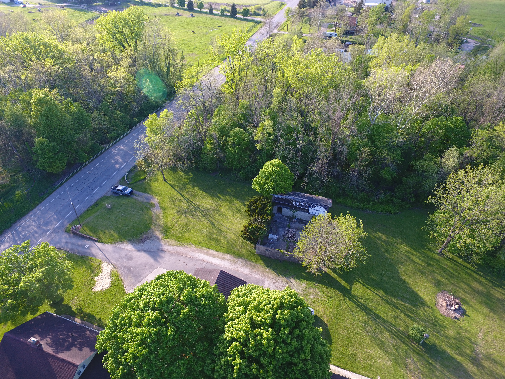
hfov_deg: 81.7
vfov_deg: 66.0
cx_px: 252
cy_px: 190
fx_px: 292
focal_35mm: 20
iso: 100
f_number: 2.8
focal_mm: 3.61
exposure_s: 1/144
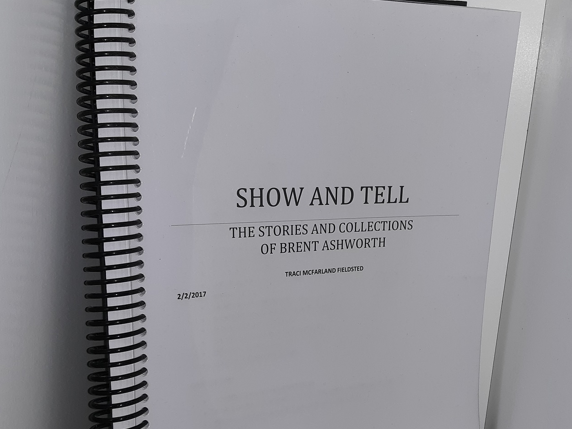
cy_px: 255
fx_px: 760
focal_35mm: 46
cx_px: 308
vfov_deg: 31.4
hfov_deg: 41.2
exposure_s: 1/136
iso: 40
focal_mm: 3.7
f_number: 1.7
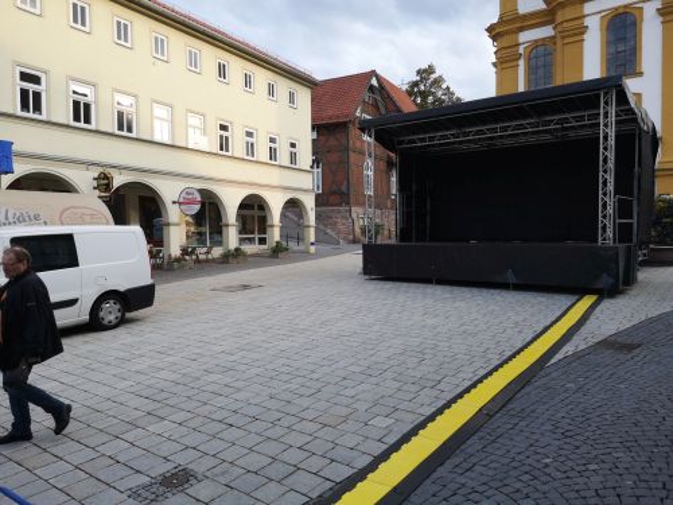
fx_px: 525
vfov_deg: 51.4
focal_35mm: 27
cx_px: 336
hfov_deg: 65.3
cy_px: 252
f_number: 1.8
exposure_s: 1/307
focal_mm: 3.95
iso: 50
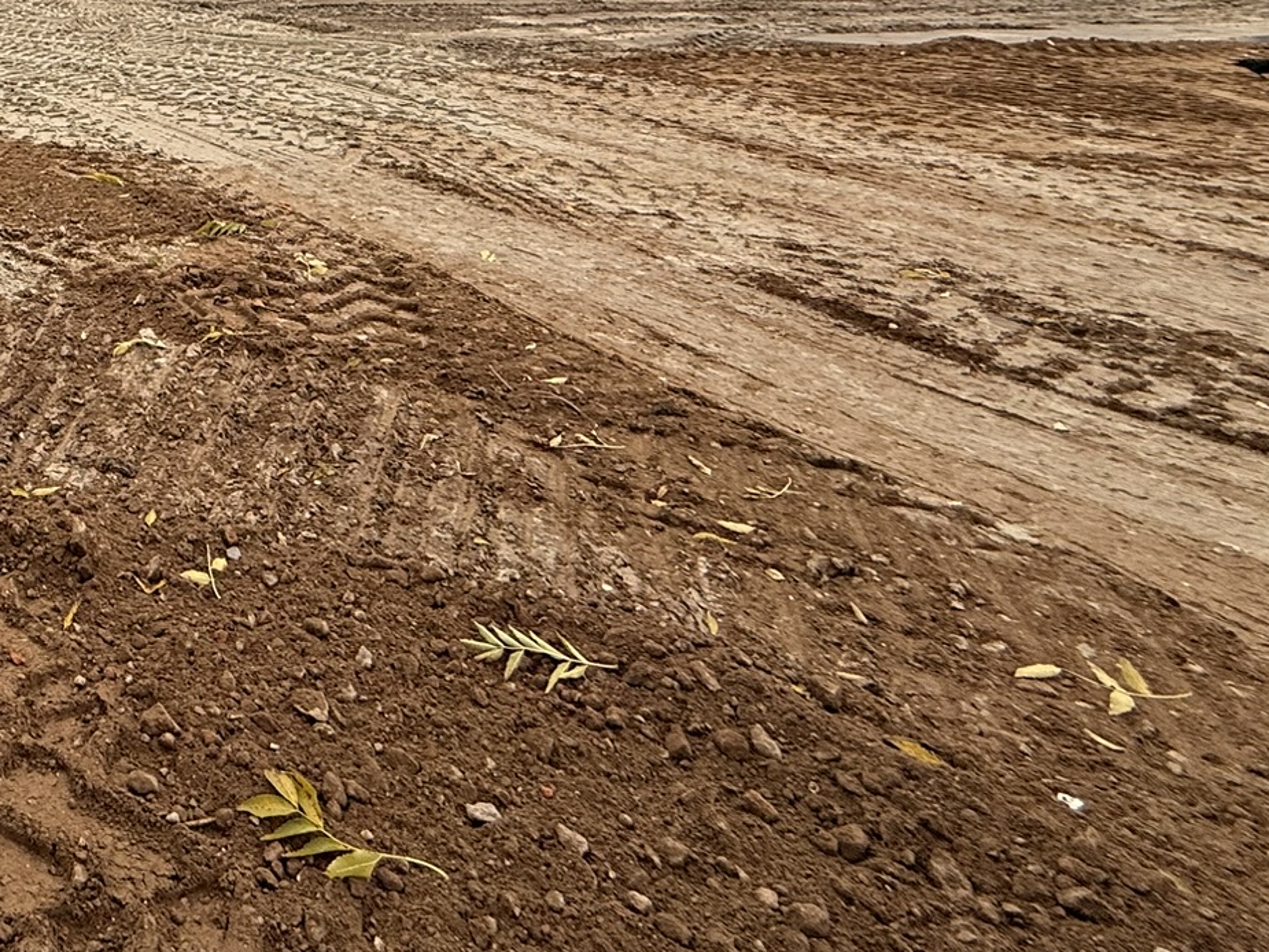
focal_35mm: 31
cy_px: -62
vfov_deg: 38.6
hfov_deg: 45.2
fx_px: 1137
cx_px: -103
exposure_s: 1/207
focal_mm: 2.22
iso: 50
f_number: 2.2
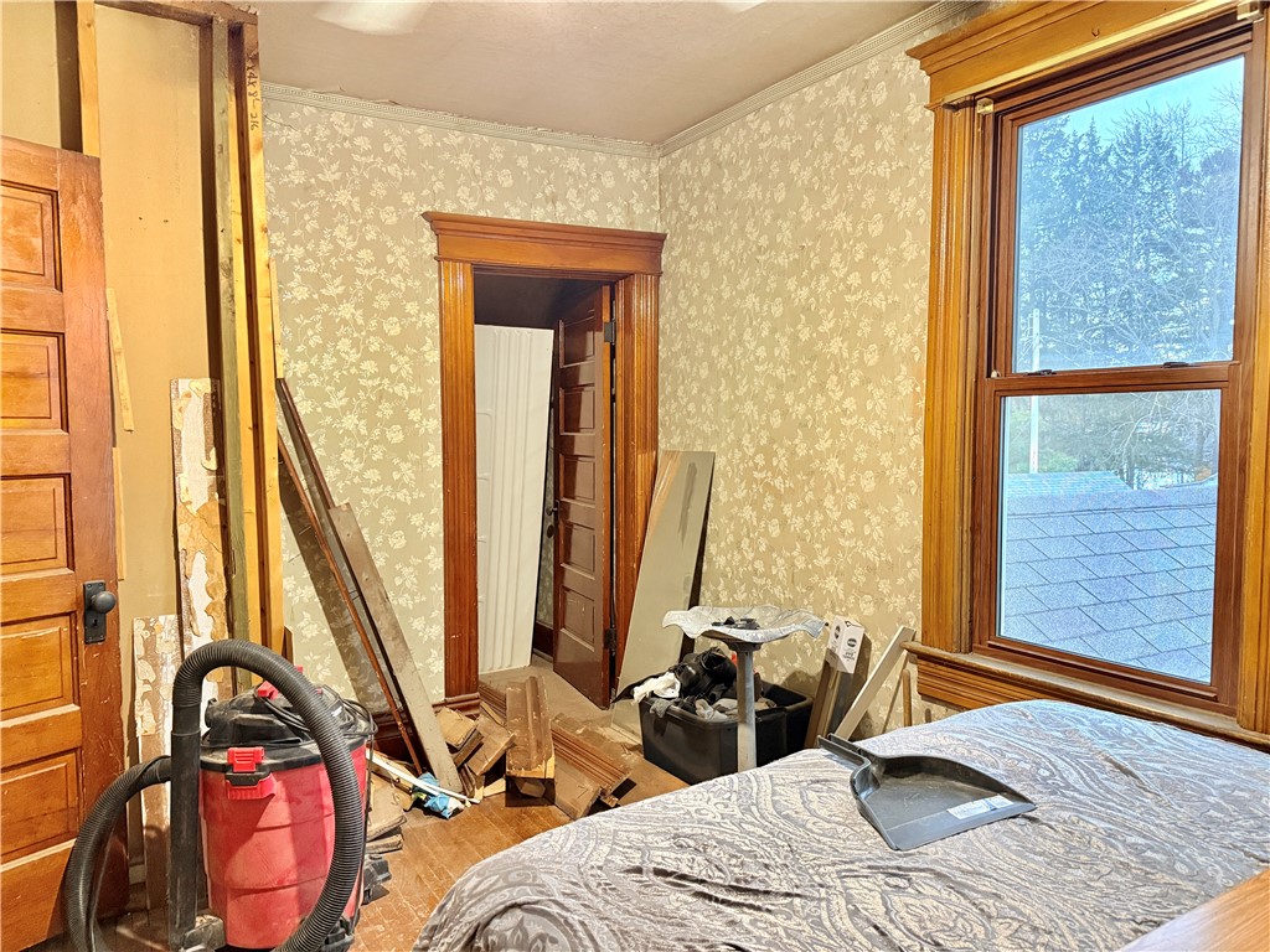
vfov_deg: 56.8
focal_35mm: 24
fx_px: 881
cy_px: 476
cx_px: 635
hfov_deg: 71.6
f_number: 1.78
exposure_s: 1/60
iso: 640
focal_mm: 6.76
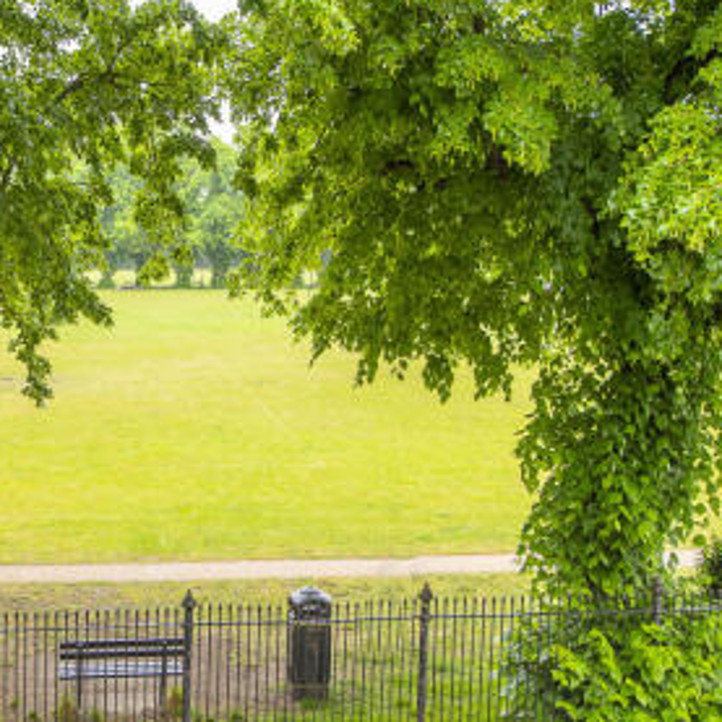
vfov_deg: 47.2
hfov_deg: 45.5
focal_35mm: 35
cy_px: 335
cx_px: 175
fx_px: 826
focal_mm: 24
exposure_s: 1/40
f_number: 5.6
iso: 400
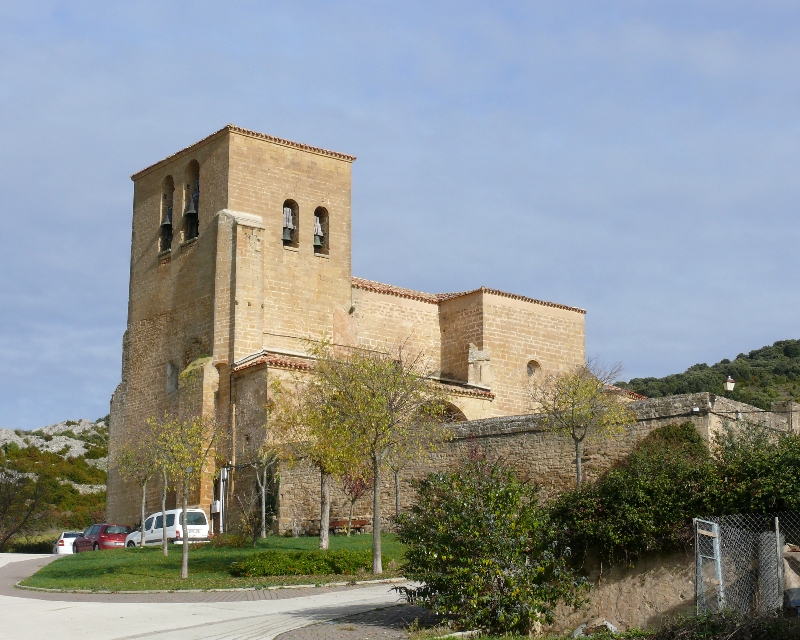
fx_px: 1539
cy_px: 320
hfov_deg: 29.1
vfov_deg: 23.5
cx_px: 416
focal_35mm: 65
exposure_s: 1/250
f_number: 8
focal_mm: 13
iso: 100
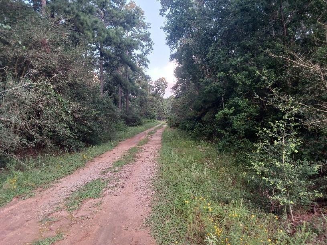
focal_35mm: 27
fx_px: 255
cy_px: 122
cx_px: 164
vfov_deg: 51.4
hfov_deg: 65.3
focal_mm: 4
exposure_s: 1/50
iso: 200
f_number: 1.8
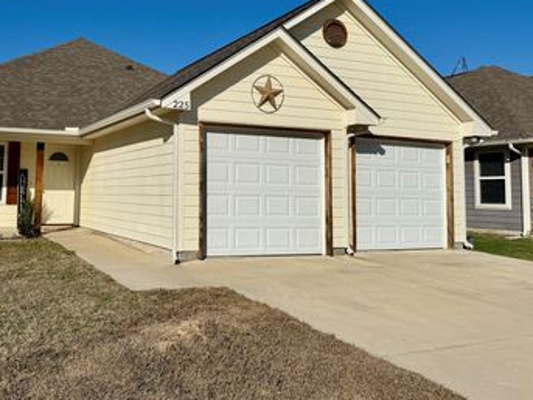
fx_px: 539
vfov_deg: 40.4
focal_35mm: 35
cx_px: 185
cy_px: 147
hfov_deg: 51.8
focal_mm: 6.76
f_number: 1.78
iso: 80
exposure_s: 1/14286
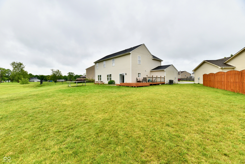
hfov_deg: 104.3
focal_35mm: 14
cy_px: 82
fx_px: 95
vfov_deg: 81.2
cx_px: 122
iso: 640
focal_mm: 14
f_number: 13
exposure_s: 1/500
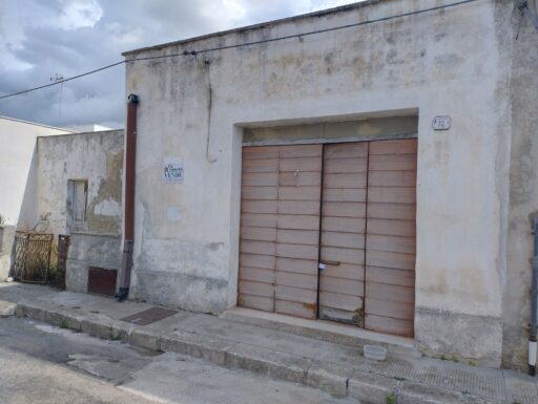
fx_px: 389
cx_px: 269
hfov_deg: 69.3
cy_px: 202
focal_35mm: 25
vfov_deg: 55.0
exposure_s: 1/659
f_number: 1.7
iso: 100
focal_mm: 4.71
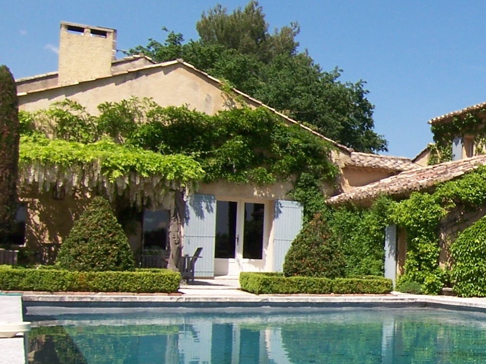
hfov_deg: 31.6
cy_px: 257
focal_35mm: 53
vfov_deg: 27.3
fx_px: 744
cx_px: 549
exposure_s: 1/320
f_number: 5.6
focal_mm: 3.8
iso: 64
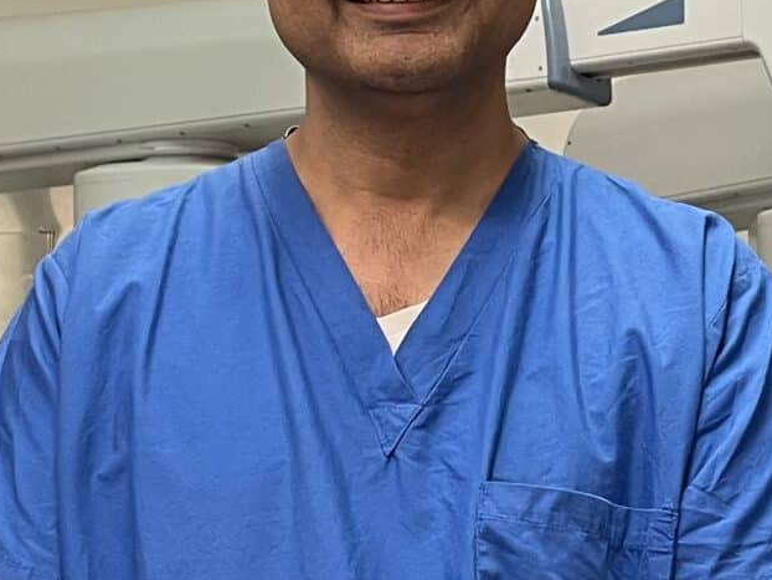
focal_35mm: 107
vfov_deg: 13.8
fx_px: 2387
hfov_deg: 18.3
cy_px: 334
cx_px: 499
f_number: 1.6
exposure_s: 1/60
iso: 160
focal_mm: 4.2
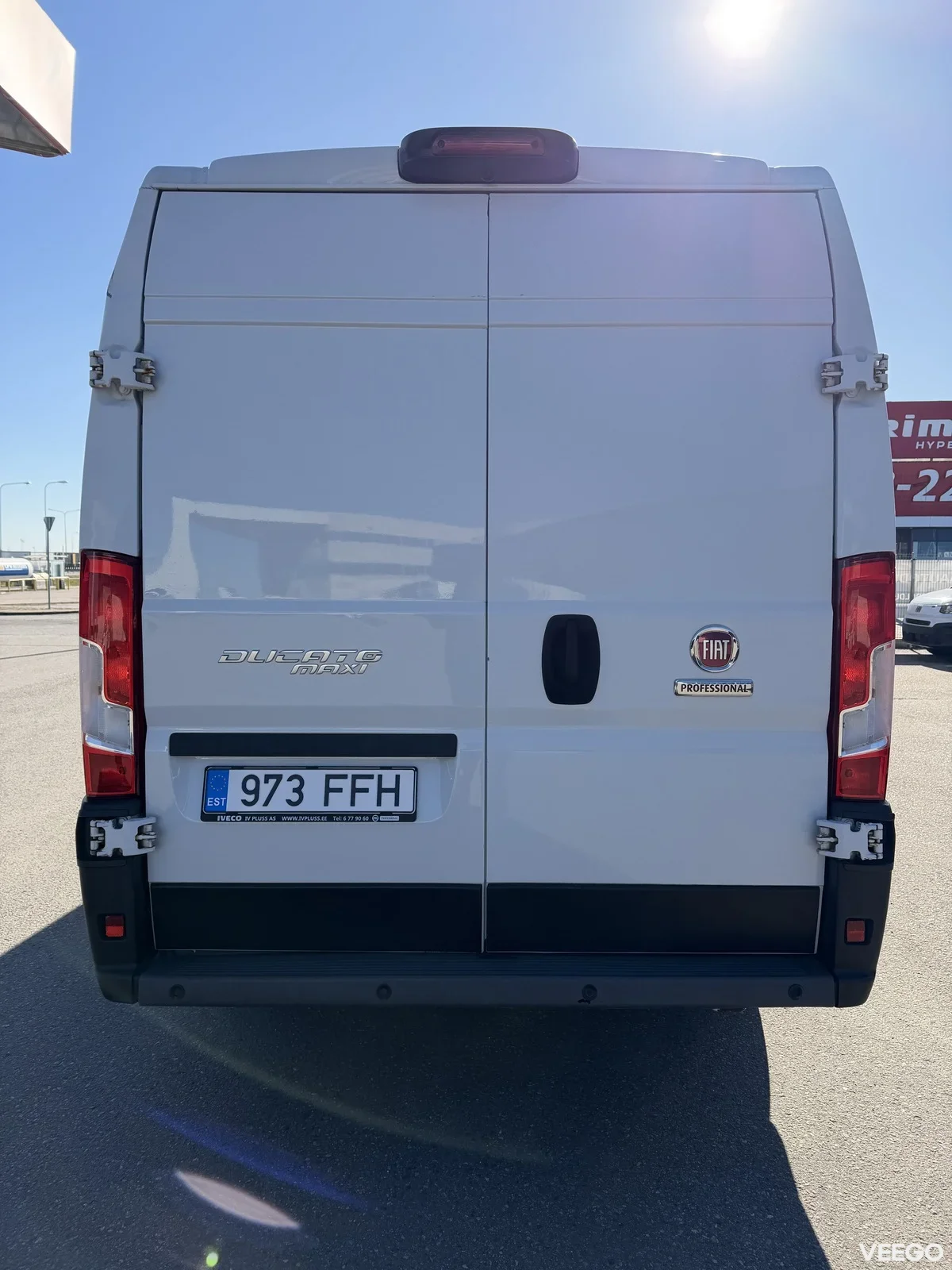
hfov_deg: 56.8
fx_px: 880
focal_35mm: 24
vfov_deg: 71.6
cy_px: 635
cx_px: 476
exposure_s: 1/2801
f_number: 1.78
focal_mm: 6.76
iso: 80
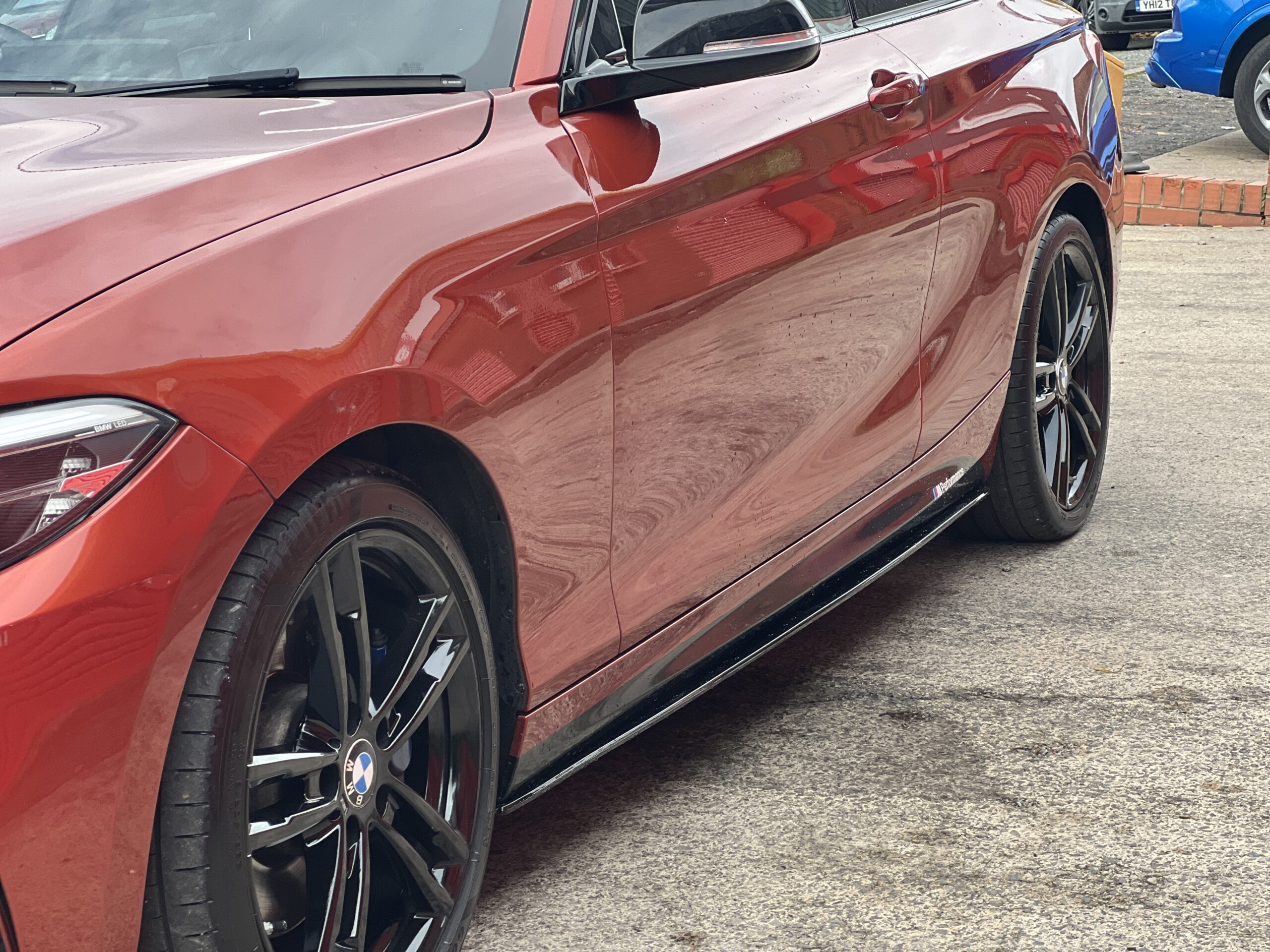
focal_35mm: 77
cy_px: 476
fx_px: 2825
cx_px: 635
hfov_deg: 25.3
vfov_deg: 19.1
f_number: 2.8
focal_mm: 9
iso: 64
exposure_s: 1/121
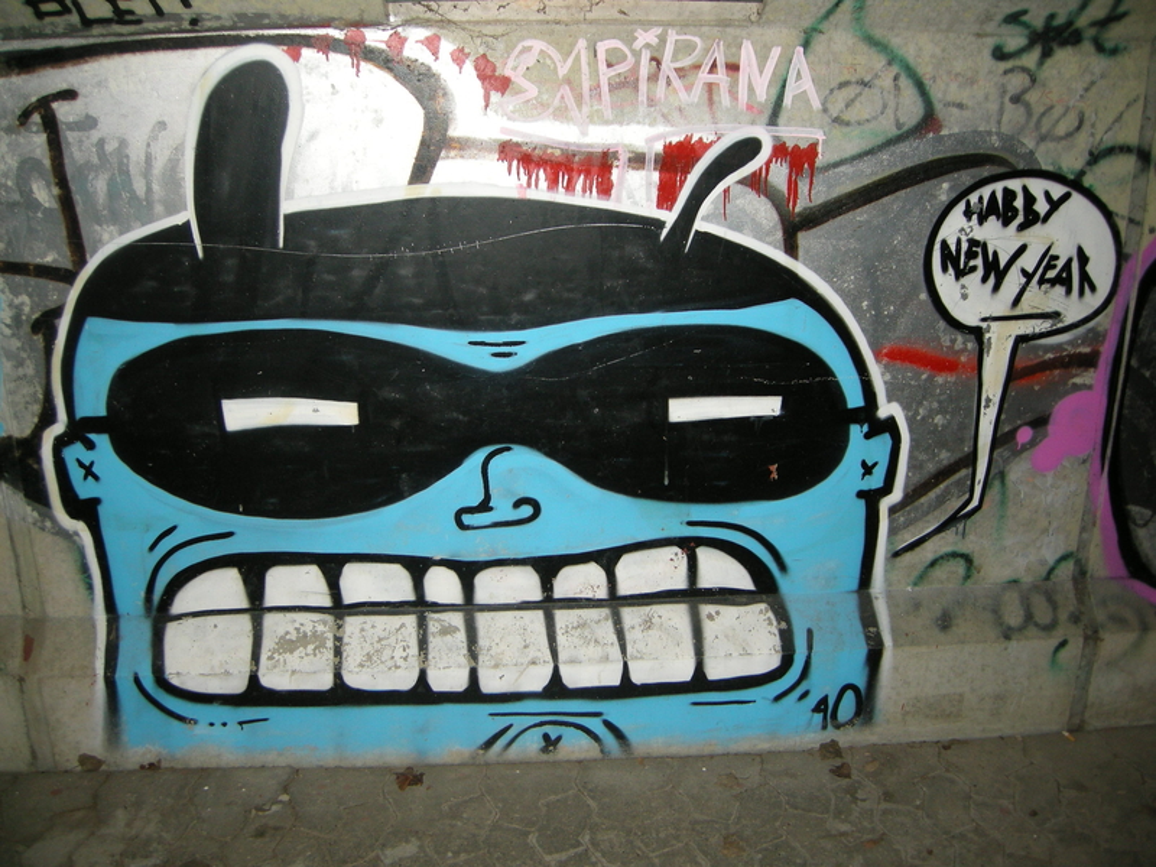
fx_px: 1202
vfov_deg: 39.7
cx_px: 578
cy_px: 434
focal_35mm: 36
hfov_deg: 51.4
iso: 99
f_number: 2.7
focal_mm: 7.5
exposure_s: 1/60
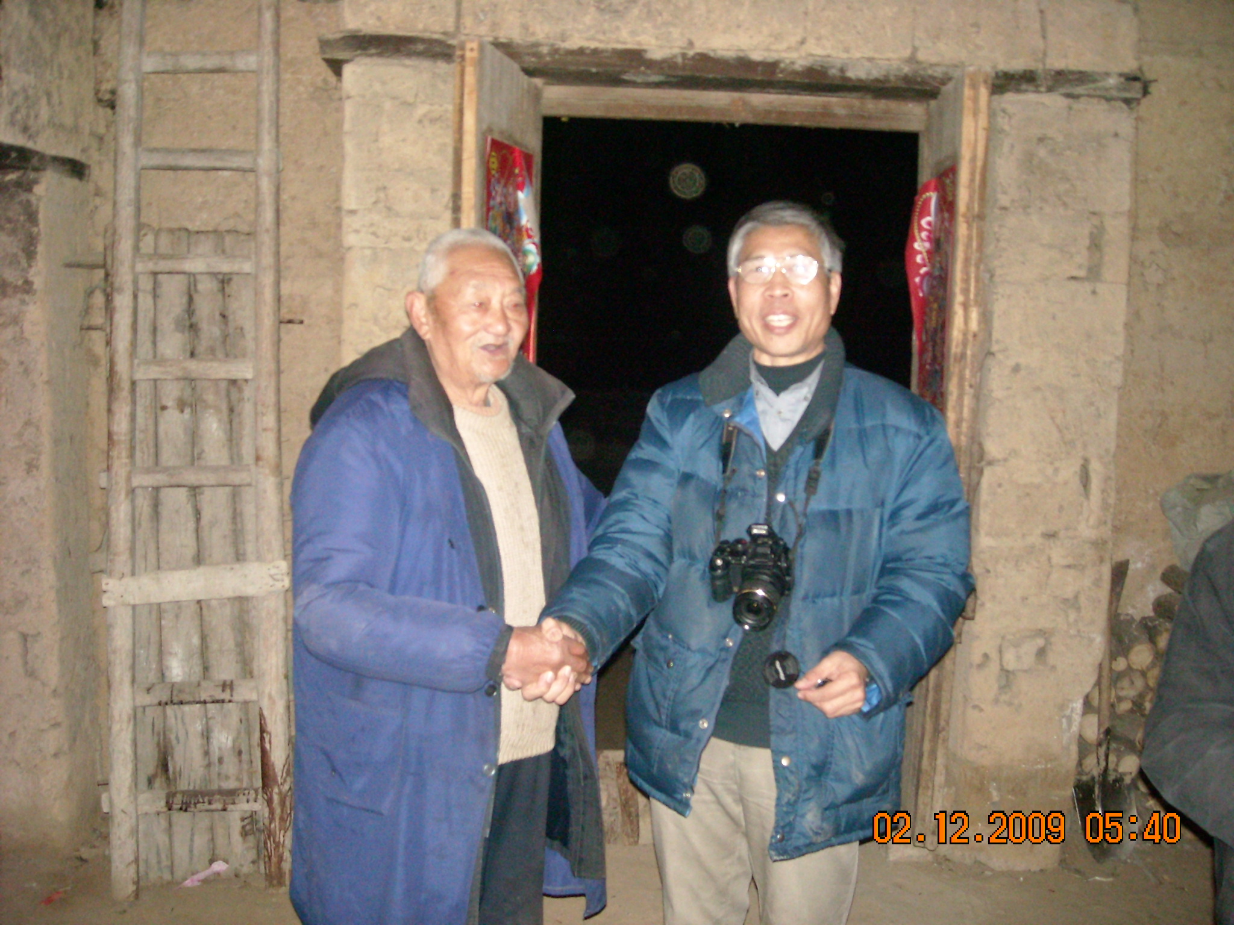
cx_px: 617
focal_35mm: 35
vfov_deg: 40.7
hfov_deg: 52.6
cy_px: 462
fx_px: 1248
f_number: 2.8
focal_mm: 5.7
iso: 644
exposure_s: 1/60
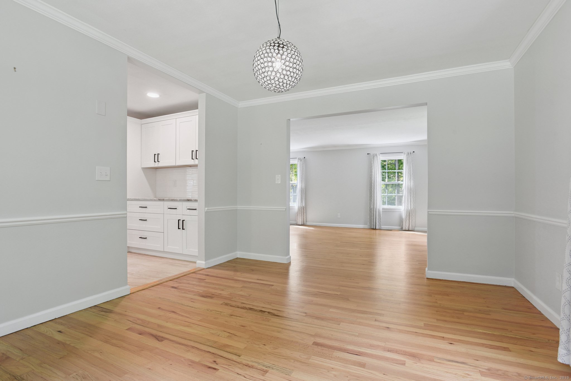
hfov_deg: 93.3
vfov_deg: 70.4
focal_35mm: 17
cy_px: 190
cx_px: 286
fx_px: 270
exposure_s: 1/10
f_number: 11
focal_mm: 17
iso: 400
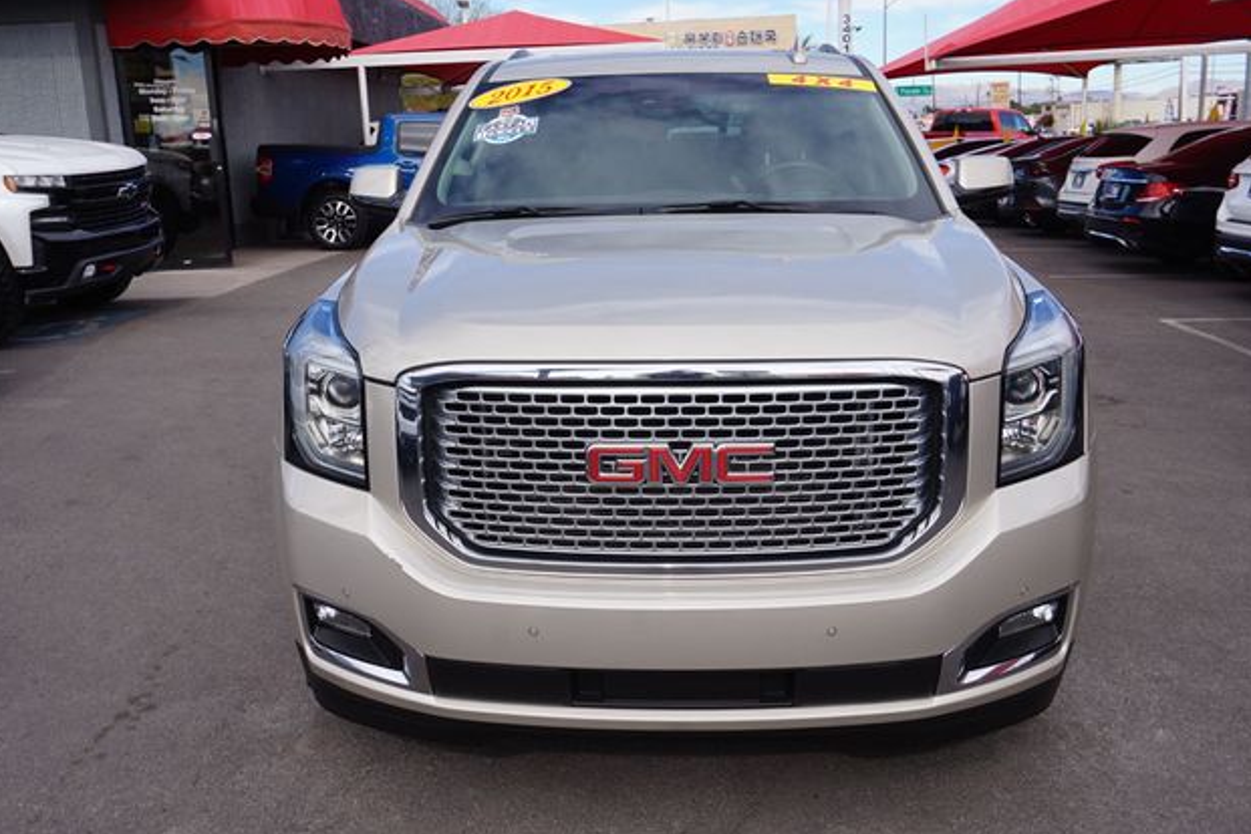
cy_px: 411
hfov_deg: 55.8
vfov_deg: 38.9
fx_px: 1181
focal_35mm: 34
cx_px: 631
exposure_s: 1/100
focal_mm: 22
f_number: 10
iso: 100
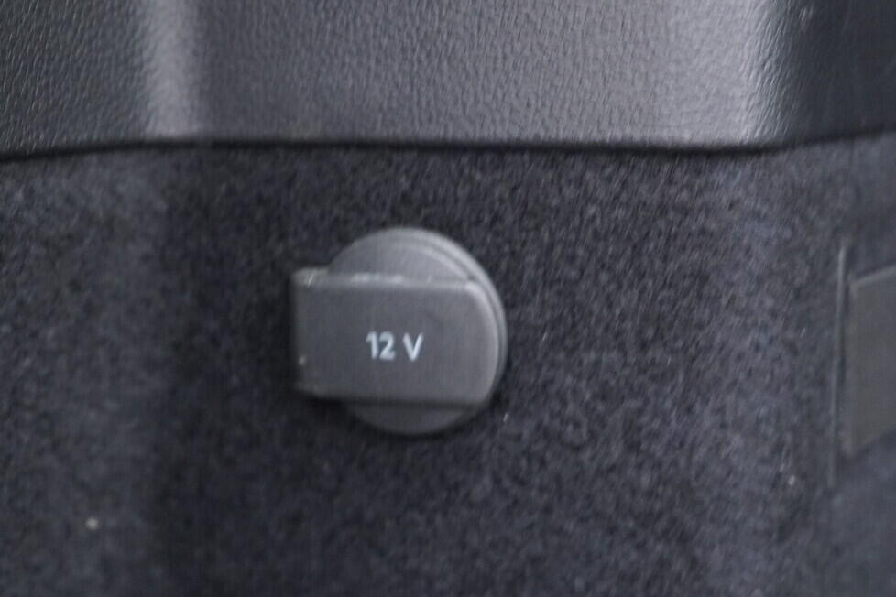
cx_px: 381
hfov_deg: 37.4
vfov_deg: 25.5
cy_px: 342
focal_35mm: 53
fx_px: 1319
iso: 2500
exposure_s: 1/40
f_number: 2.8
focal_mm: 24
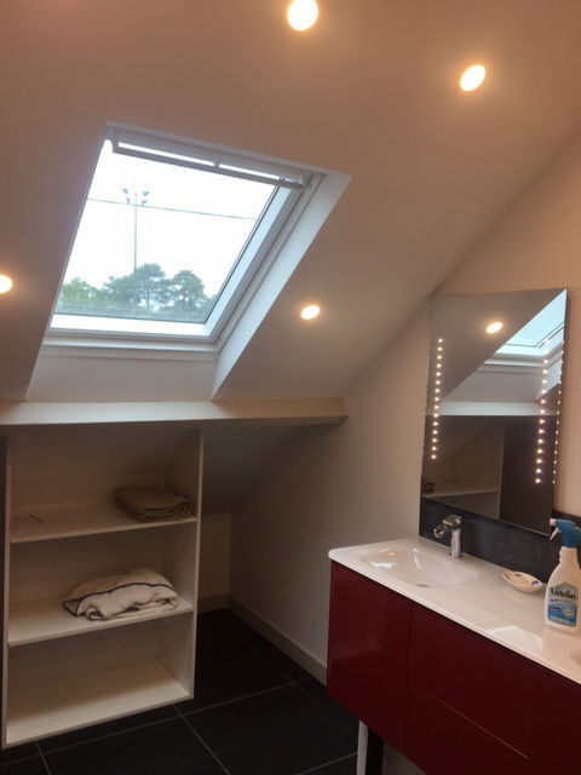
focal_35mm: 29
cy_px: 388
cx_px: 290
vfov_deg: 61.7
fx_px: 649
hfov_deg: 48.2
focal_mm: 4.15
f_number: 2.2
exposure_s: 1/50
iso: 25
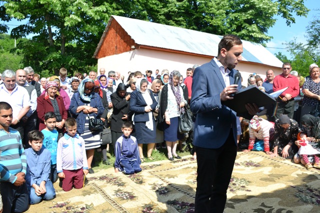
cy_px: 106
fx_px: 293
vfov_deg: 40.0
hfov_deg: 57.2
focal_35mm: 33
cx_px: 160
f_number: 7.1
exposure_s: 1/1000
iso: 800
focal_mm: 22
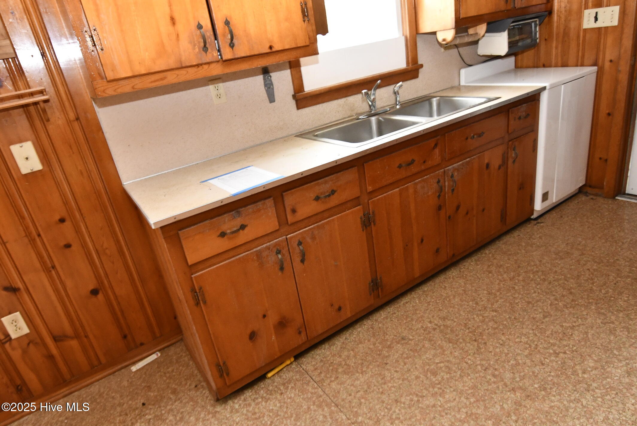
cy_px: 213
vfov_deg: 57.3
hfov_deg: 78.5
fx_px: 390
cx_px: 318
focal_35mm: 22
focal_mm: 11
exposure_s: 1/60
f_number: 4
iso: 1600
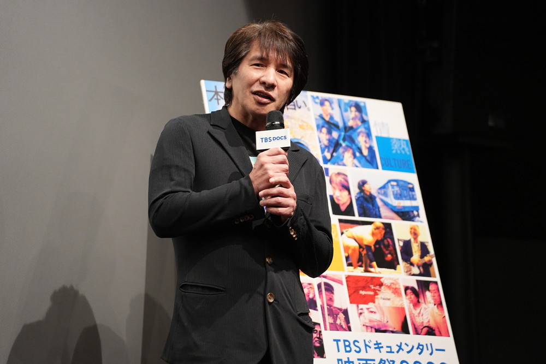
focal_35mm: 150
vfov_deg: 9.2
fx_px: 2275
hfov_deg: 13.7
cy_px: 182
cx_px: 273
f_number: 2.8
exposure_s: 1/125
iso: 5000
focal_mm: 150
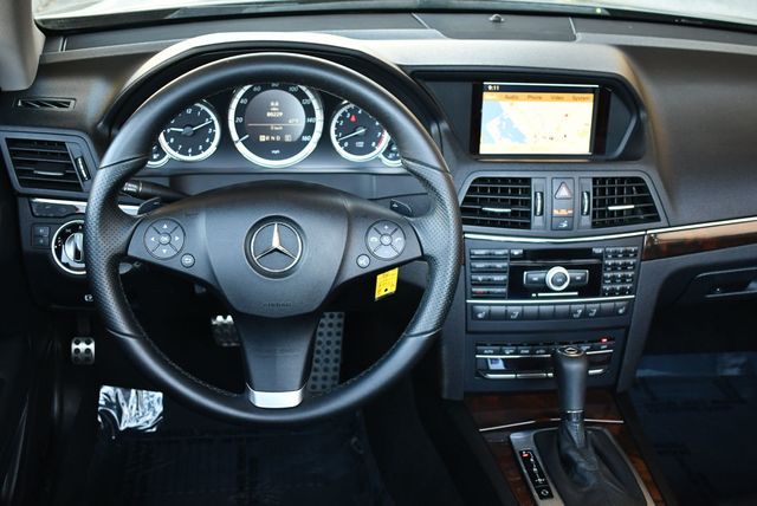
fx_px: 842
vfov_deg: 33.5
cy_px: 253
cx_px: 378
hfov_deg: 48.4
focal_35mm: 40
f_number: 3.8
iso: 800
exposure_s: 1/125
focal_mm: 20
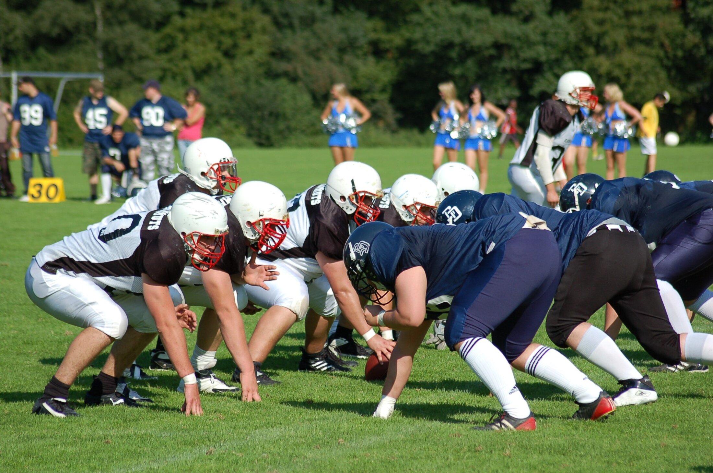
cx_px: 356
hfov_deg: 10.2
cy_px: 236
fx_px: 4003
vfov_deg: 6.8
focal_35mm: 202
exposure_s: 1/1250
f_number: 5.6
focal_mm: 135
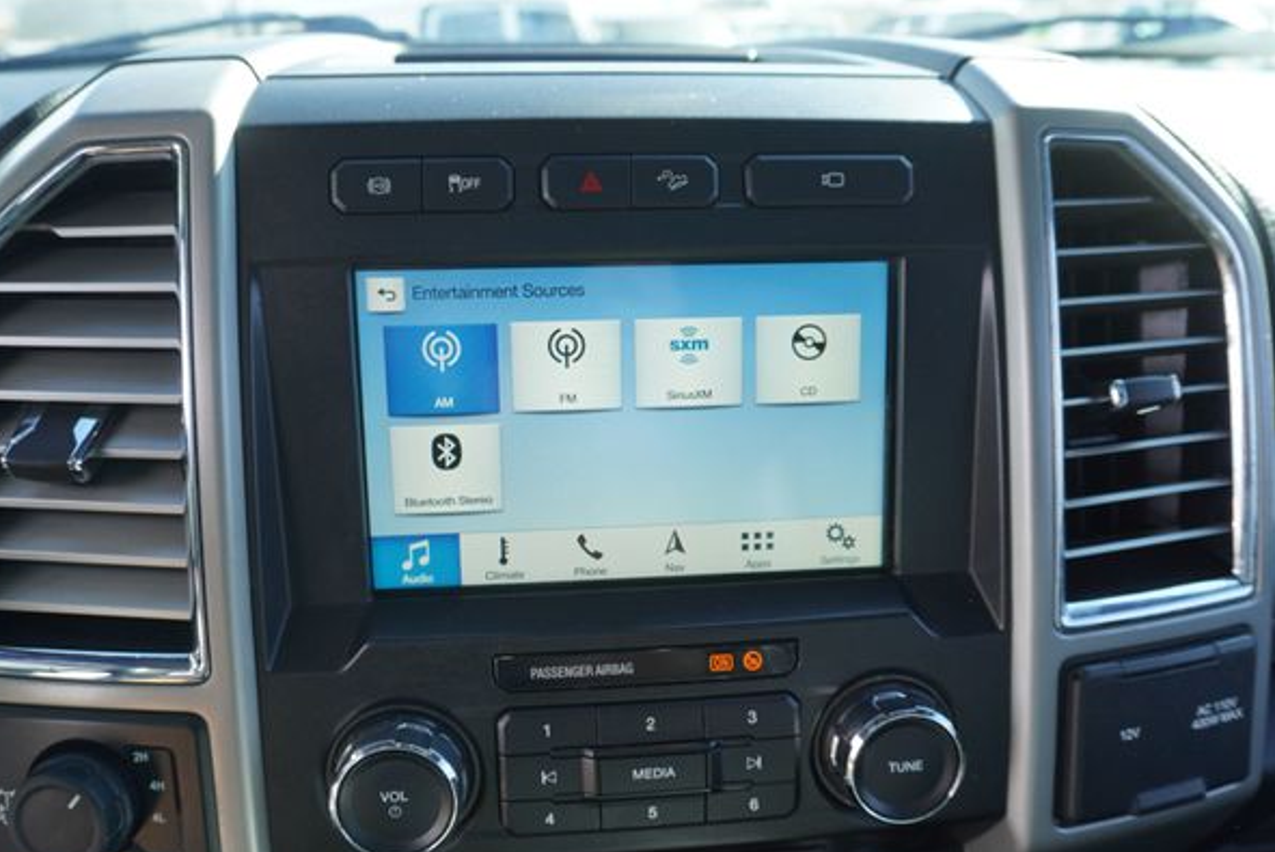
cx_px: 602
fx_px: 921
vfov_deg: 49.6
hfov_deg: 69.3
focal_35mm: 26
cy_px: 442
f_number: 4.5
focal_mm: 16
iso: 100
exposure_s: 1/80
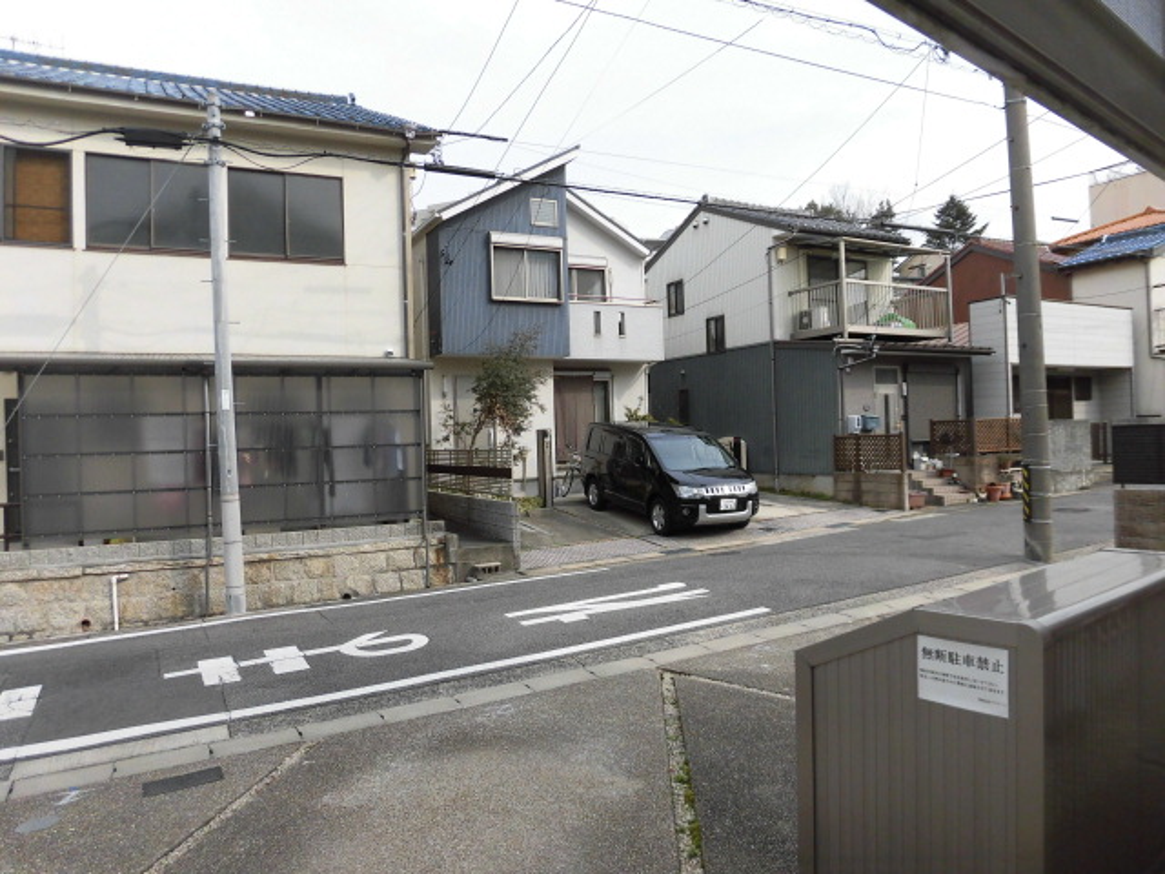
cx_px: 582
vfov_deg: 56.8
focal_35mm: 24
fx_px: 808
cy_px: 437
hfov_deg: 71.6
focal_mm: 4.3
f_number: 3.1
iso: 100
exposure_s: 1/800
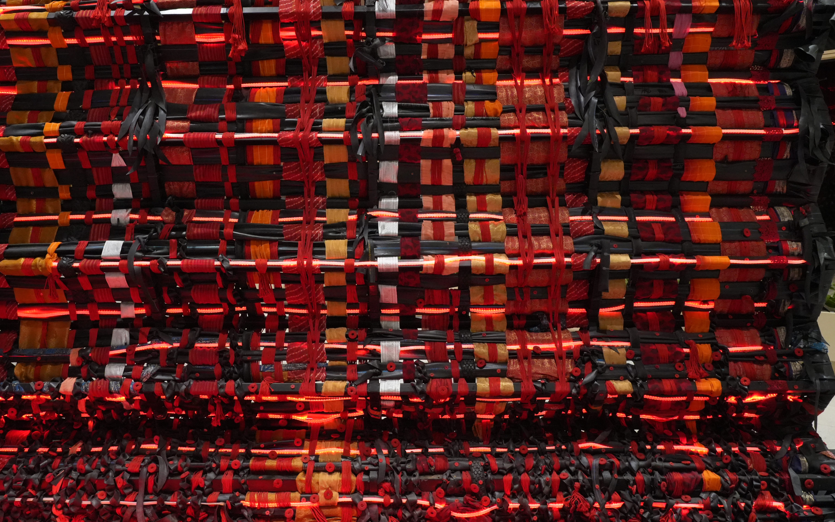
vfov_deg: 44.5
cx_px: 383
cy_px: 231
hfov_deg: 66.4
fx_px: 637
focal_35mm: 28
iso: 10000
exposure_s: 1/80
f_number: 8
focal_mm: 24
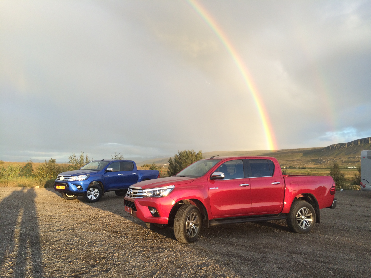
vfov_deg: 48.2
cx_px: 186
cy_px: 139
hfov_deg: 61.7
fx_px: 311
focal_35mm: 29
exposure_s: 1/331
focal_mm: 4.15
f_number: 2.2
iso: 32
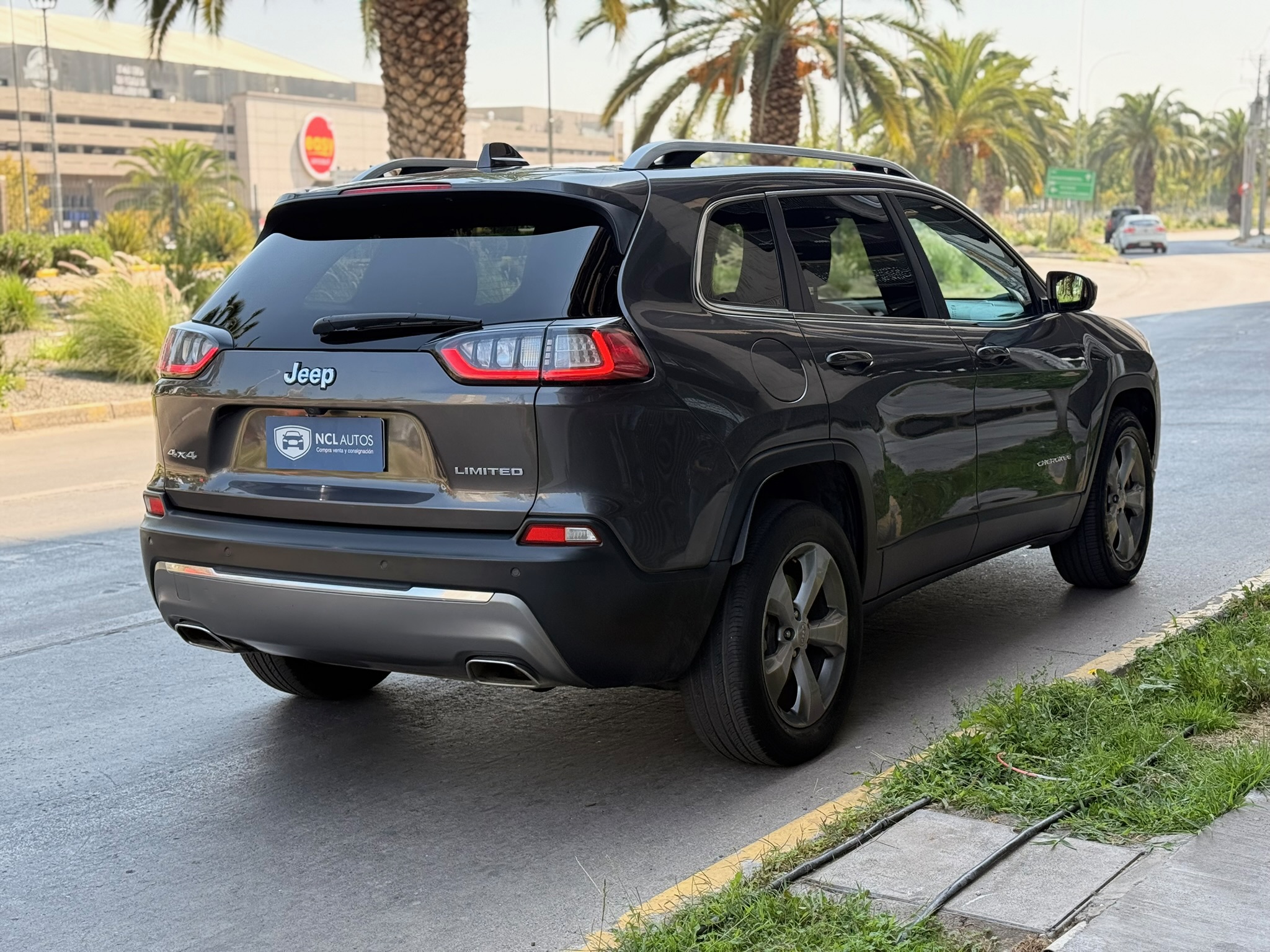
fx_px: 1761
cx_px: 635
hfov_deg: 39.7
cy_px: 476
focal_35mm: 48
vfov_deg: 30.3
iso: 100
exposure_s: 1/712
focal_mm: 6.76
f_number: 1.78
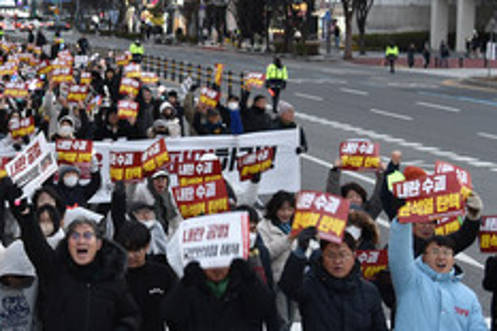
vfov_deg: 13.9
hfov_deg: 20.5
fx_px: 1352
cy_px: 96
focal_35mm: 98
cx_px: 73
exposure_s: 1/60
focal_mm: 38
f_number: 4
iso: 560
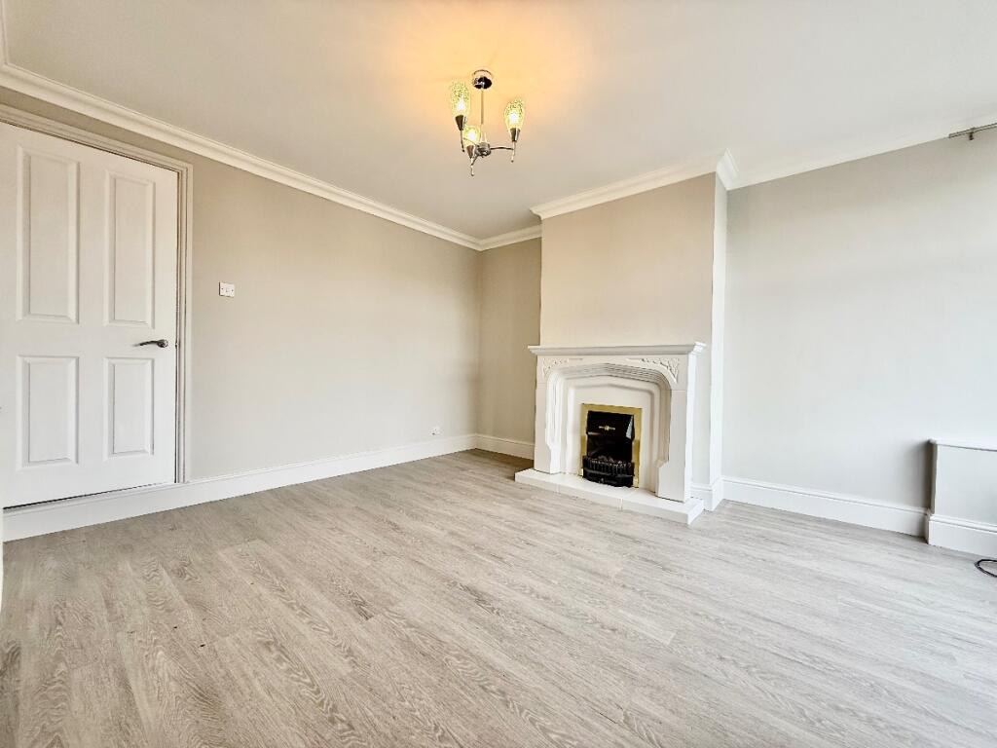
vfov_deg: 85.7
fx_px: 403
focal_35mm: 14
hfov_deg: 102.1
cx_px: 498
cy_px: 374
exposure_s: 1/99
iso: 100
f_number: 2.2
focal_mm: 2.22
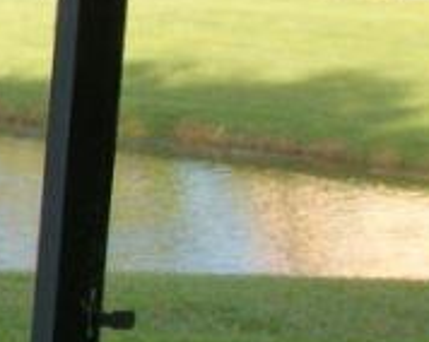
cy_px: 214
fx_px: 2308
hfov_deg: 9.4
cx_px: -622
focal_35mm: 182
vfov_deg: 8.5
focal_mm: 20
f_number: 8
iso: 100
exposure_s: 1/50
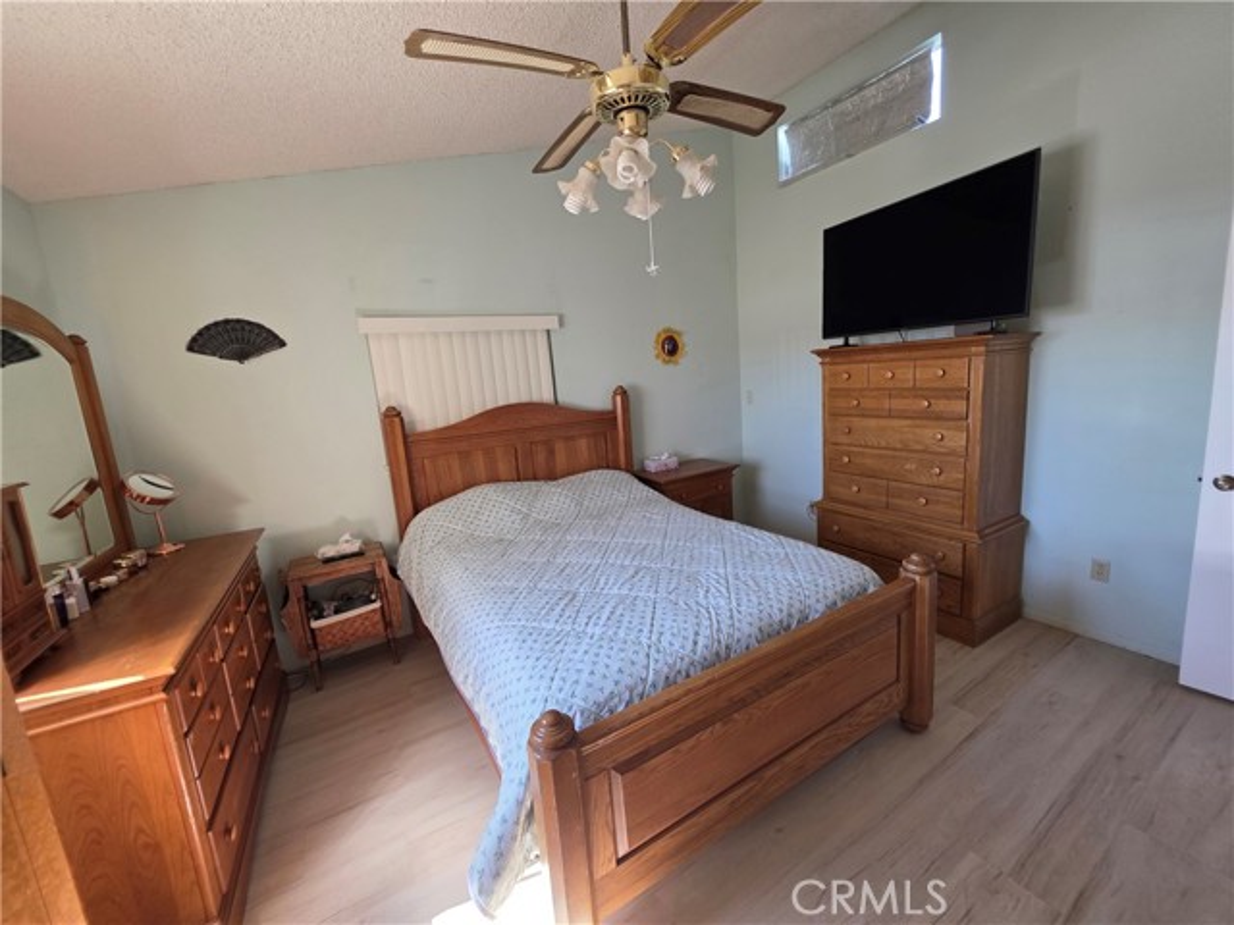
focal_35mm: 13
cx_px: 617
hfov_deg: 106.2
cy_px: 462
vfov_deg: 89.9
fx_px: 463
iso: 160
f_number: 1.9
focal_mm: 2.2
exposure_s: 1/120
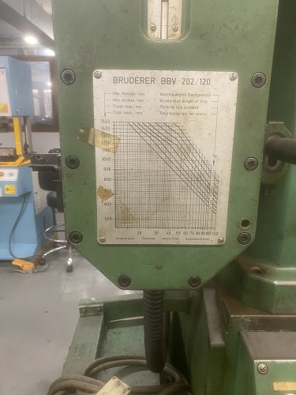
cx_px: 148
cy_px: 198
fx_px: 296
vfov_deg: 67.3
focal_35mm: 26
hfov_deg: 53.1
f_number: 1.8
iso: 200
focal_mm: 4.25
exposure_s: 1/60
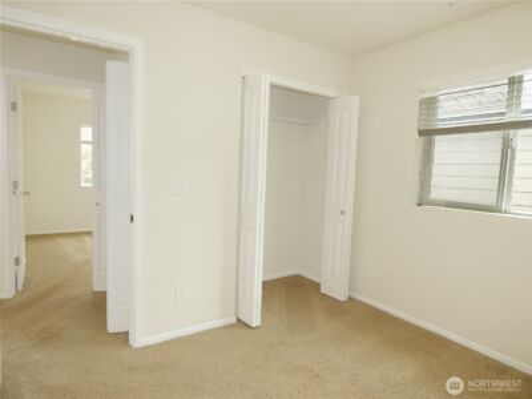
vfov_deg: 66.0
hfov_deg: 81.7
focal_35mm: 20
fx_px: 307
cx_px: 266
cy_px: 200
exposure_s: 1/30
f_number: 2.8
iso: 100
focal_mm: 3.58
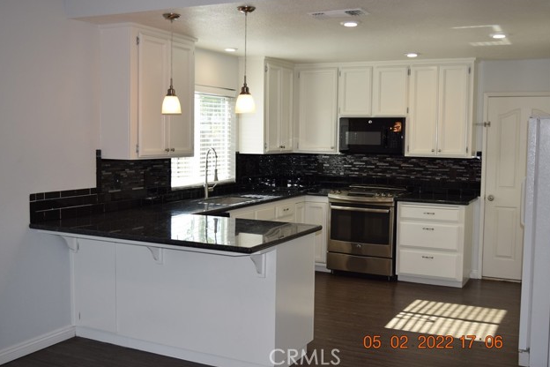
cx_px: 273
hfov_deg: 48.5
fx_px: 611
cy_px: 181
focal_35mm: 40
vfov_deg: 33.4
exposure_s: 1/125
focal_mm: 26
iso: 250
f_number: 5.6
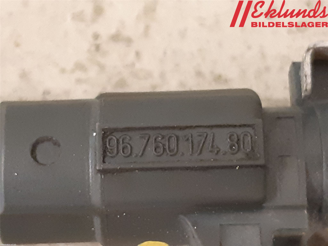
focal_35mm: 26
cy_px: 123
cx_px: 164
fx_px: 246
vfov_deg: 53.1
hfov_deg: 67.3
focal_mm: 3.93
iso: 320
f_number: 1.7
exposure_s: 1/25
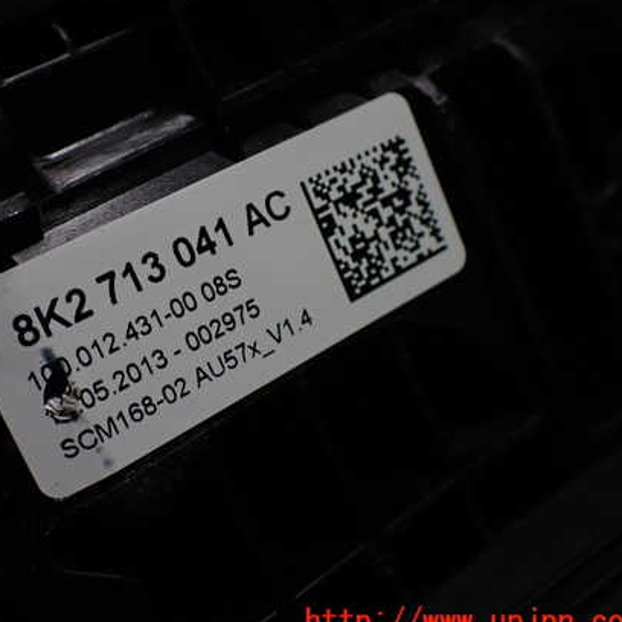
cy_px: 299
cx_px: 192
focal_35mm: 39
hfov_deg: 42.1
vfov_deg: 42.8
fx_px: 793
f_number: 2.3
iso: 320
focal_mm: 5.4
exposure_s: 1/125
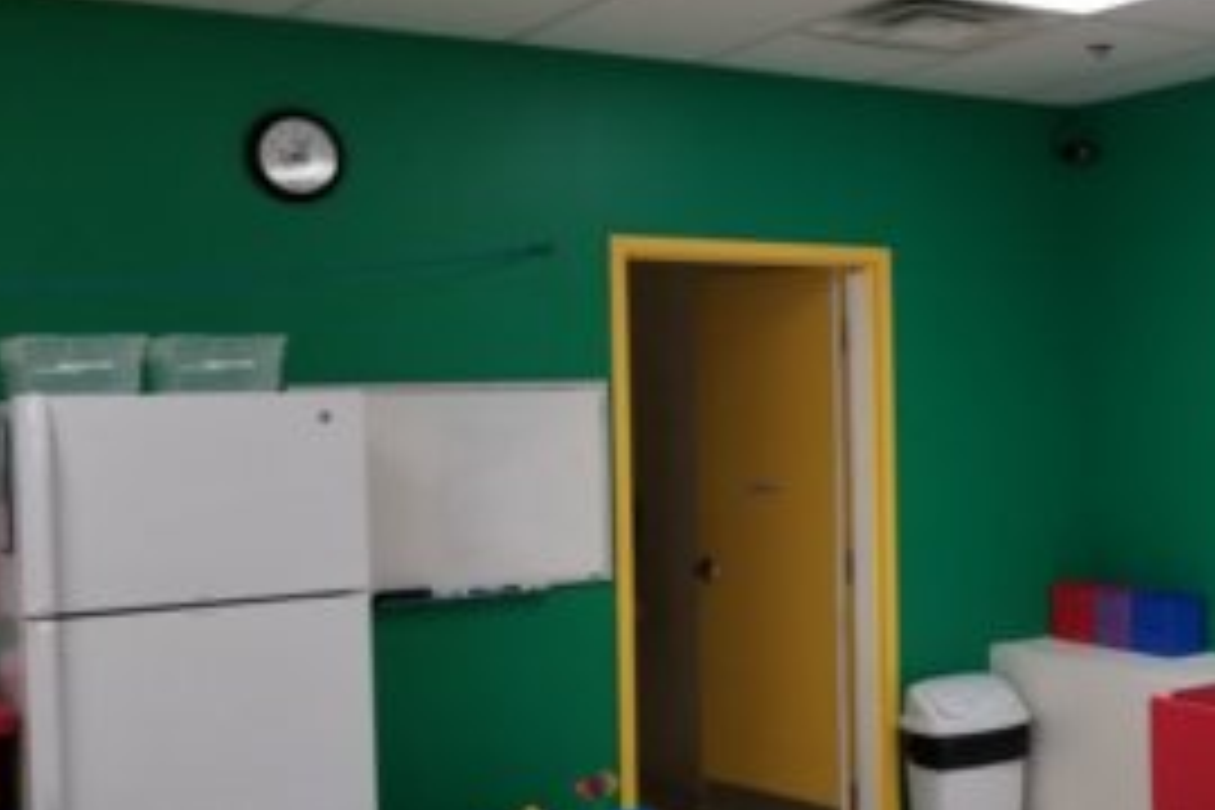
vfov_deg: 27.0
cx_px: 1089
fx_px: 1687
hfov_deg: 37.1
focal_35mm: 50
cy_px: 457
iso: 250
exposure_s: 1/120
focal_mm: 4.25
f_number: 1.7
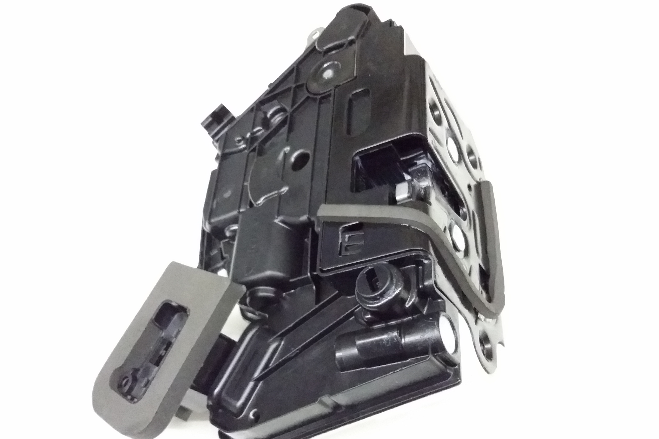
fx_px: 622
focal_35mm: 34
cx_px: 324
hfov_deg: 55.8
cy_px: 251
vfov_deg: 38.8
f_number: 2.4
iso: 1000
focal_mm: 3.4
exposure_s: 1/15
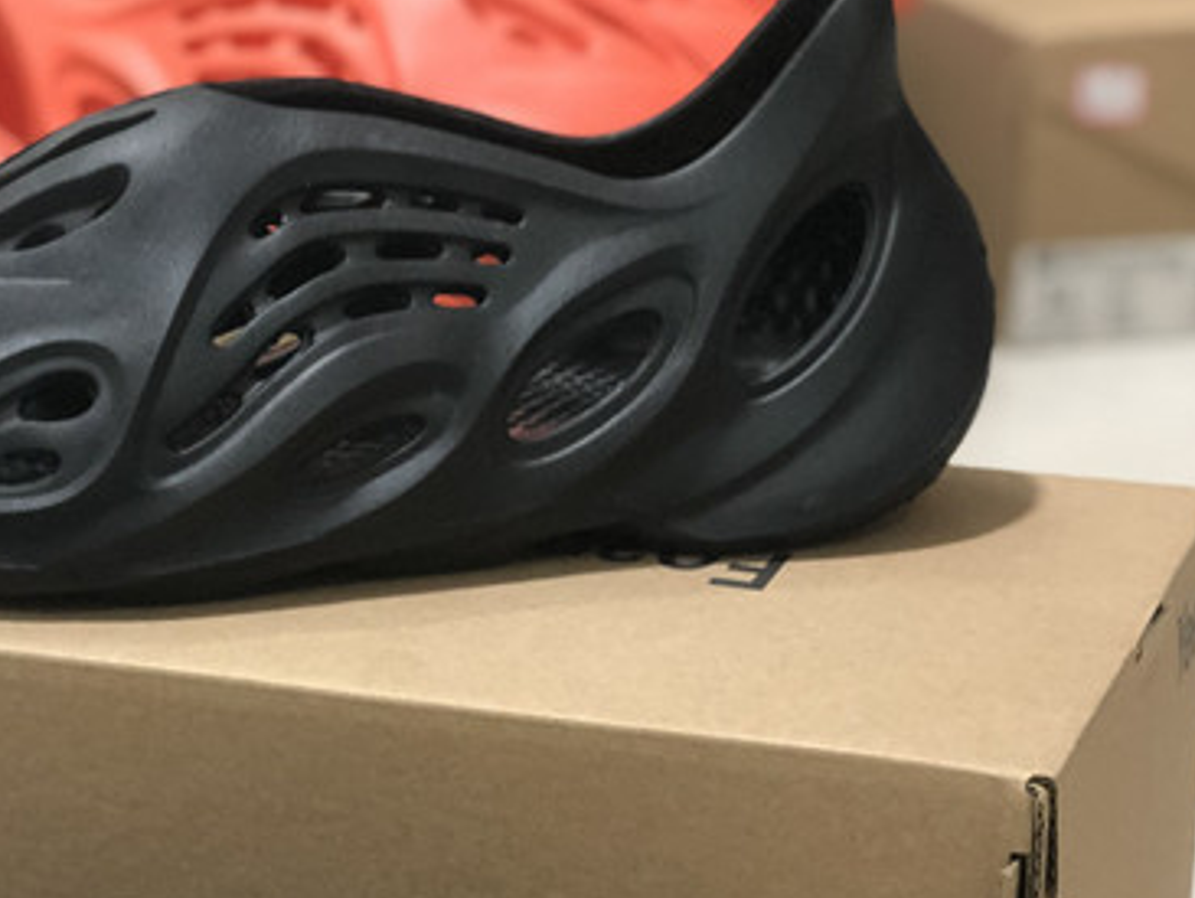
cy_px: 802
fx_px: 3627
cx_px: 356
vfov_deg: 14.0
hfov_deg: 18.6
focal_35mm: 105
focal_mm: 6
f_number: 2.4
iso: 160
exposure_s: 1/17
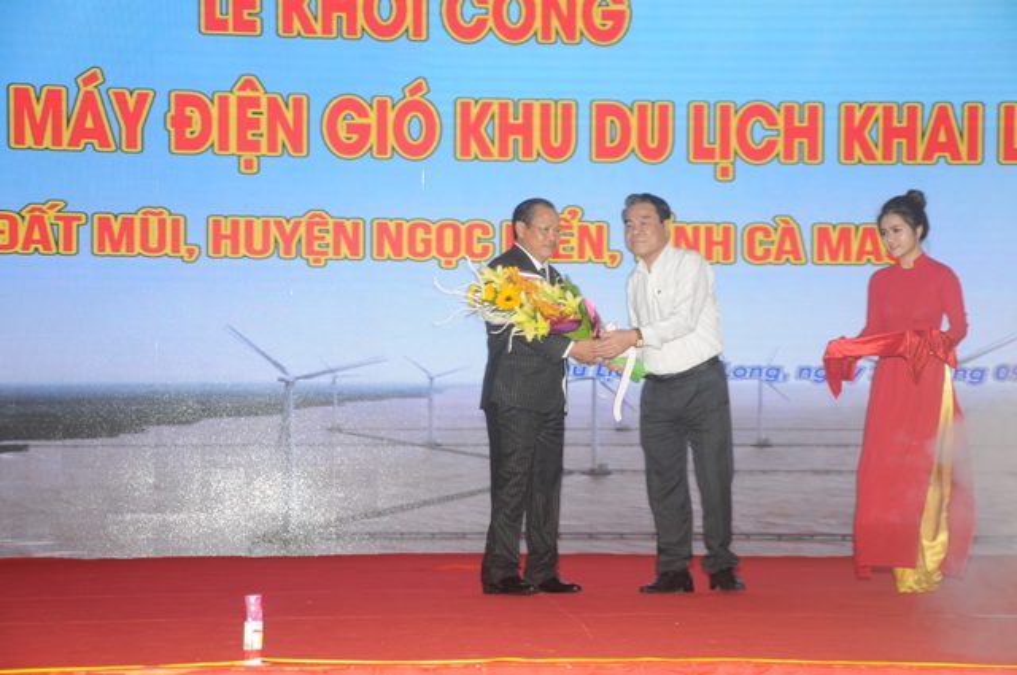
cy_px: 338
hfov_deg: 26.0
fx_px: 2201
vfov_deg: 17.4
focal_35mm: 78
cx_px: 508
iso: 250
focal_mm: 52
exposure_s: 1/80
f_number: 5
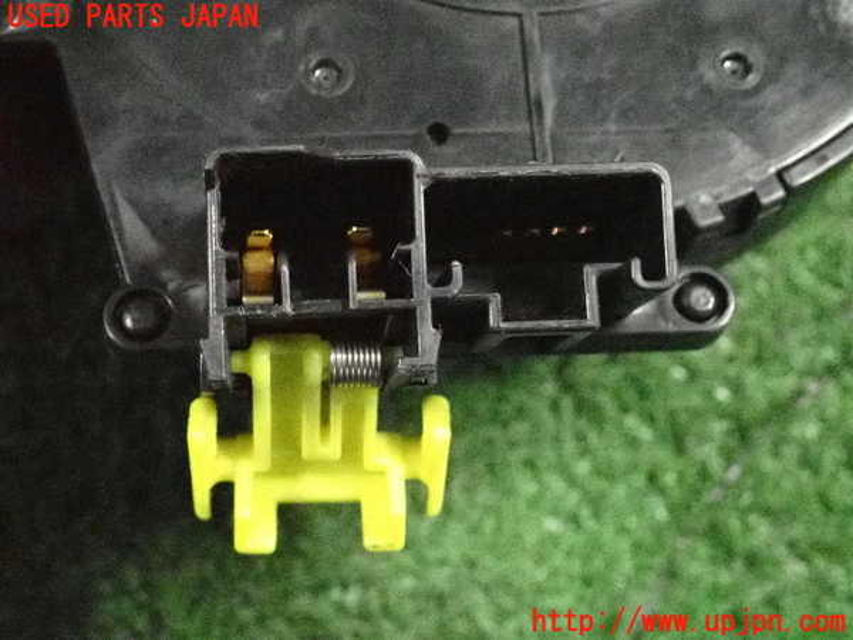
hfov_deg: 29.0
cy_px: 320
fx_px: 1651
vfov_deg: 21.9
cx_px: 426
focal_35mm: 67
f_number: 3.8
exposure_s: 1/100
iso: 12800
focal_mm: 11.88
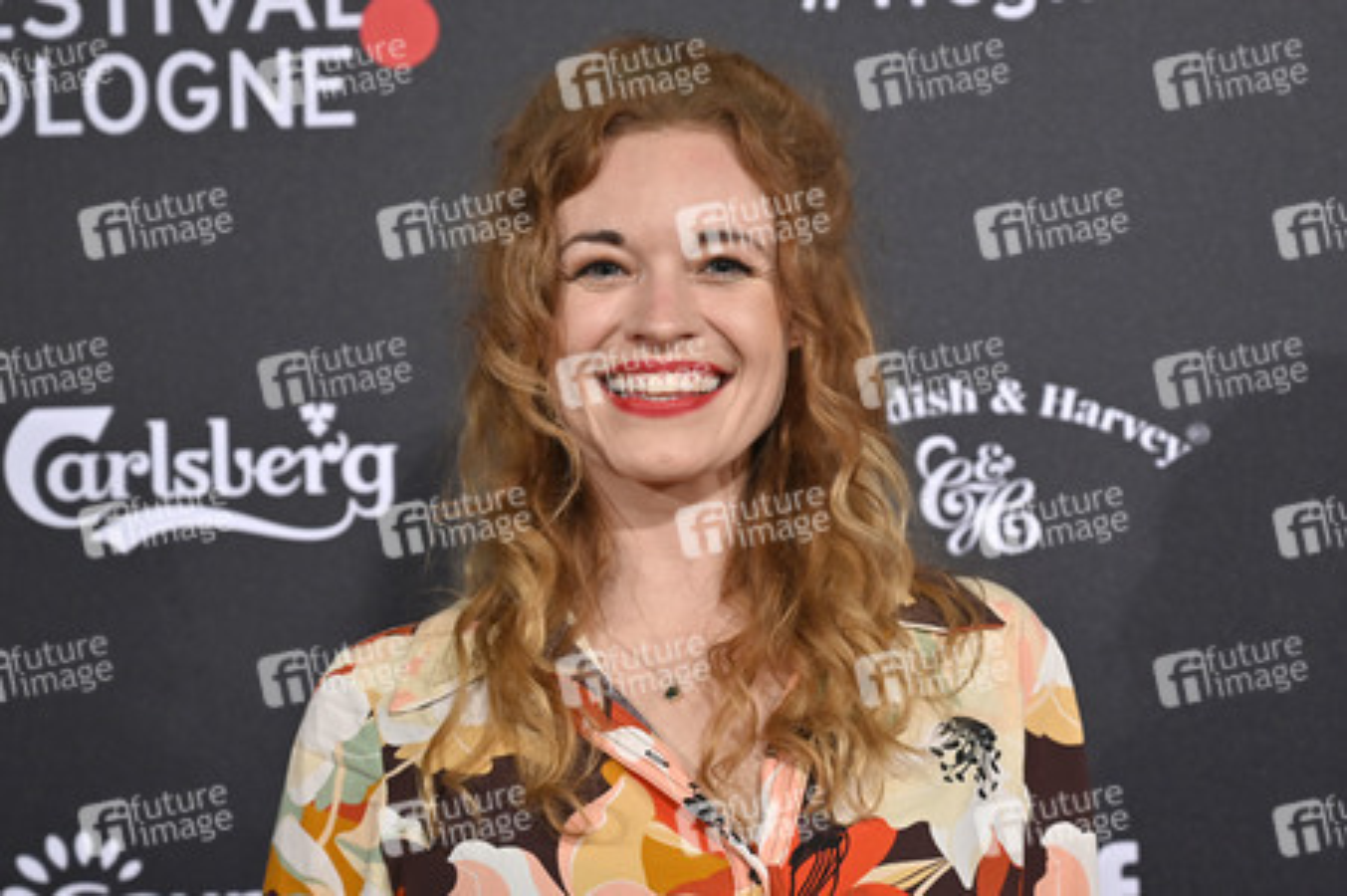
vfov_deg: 20.0
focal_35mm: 68
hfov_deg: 29.7
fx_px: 2542
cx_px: 674
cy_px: 448
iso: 800
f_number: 4
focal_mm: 68
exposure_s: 1/200
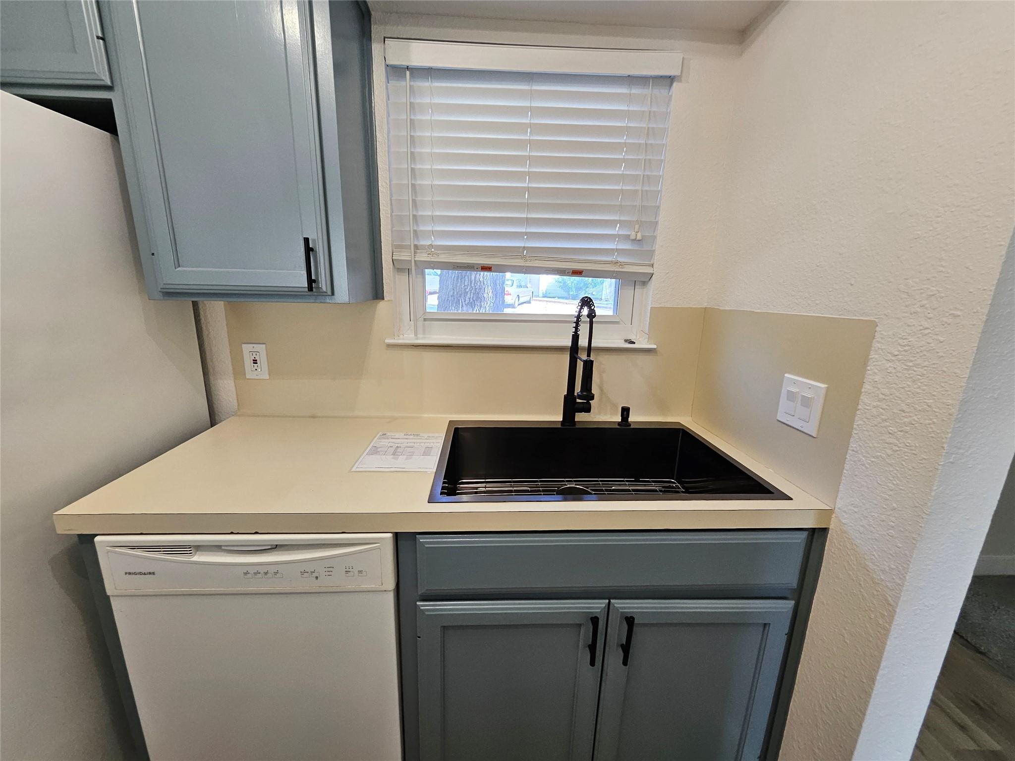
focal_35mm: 13
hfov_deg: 106.2
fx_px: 381
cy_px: 380
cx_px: 508
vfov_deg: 89.9
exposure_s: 1/60
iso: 125
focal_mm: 1.74
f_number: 2.2
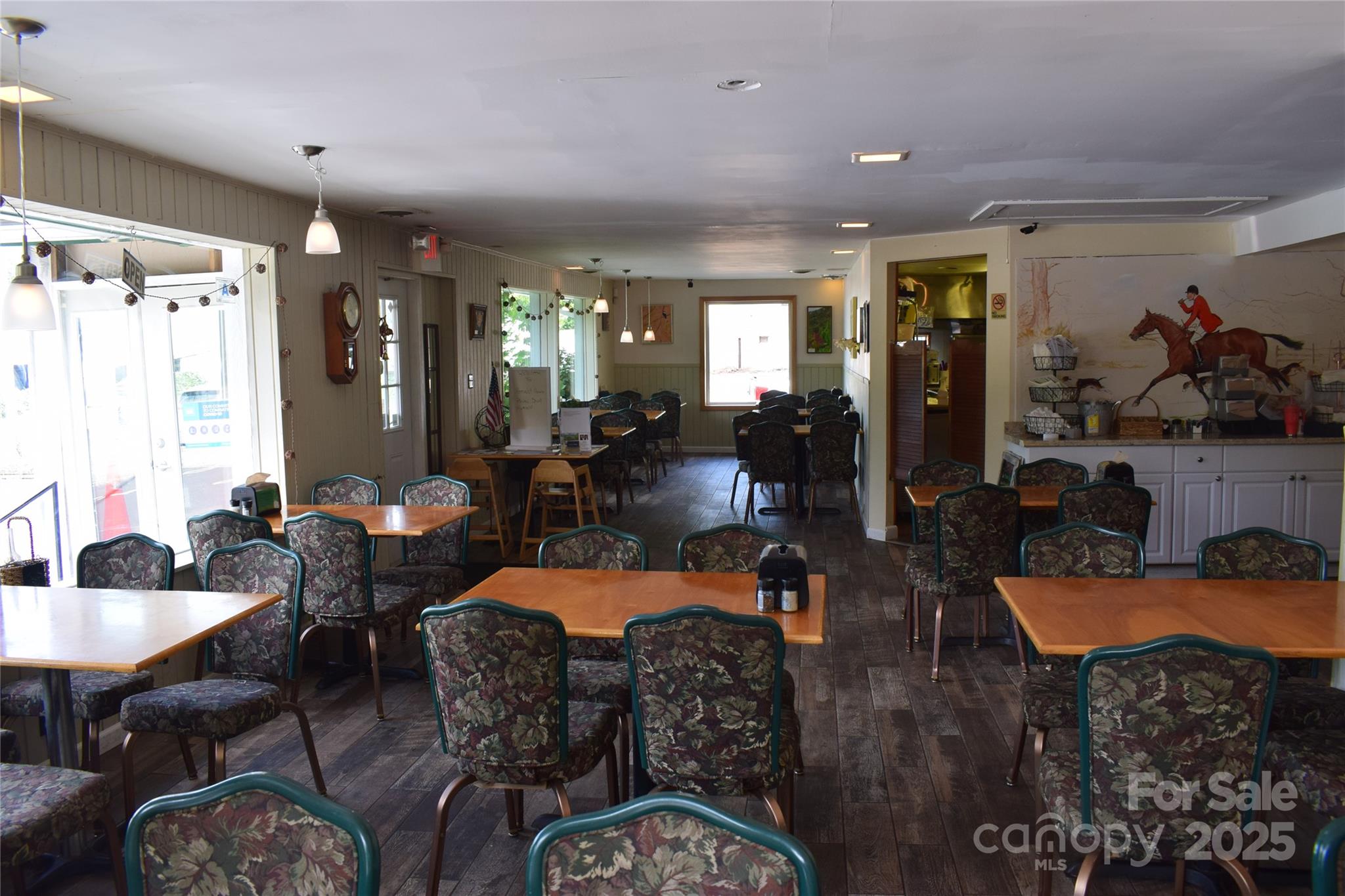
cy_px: 448
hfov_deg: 67.4
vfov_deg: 47.9
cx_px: 672
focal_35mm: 27
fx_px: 1009
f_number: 8
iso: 400
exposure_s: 1/50
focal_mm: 18
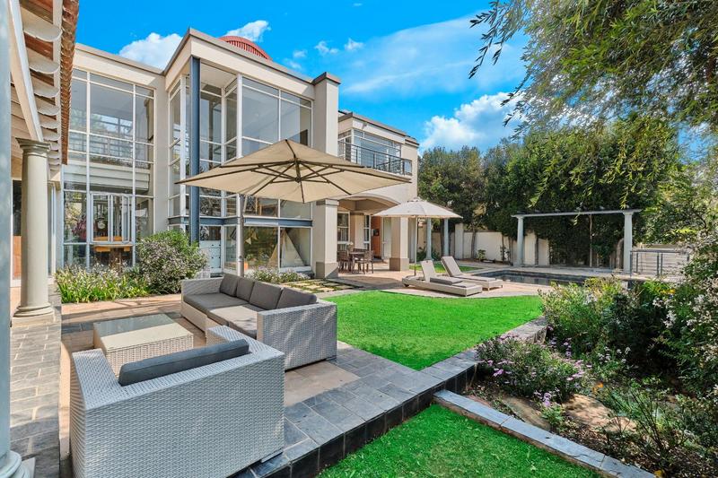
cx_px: 359
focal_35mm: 15
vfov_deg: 77.3
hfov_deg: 100.4
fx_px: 299
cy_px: 239
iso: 800
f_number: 8
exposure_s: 1/1000
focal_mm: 10
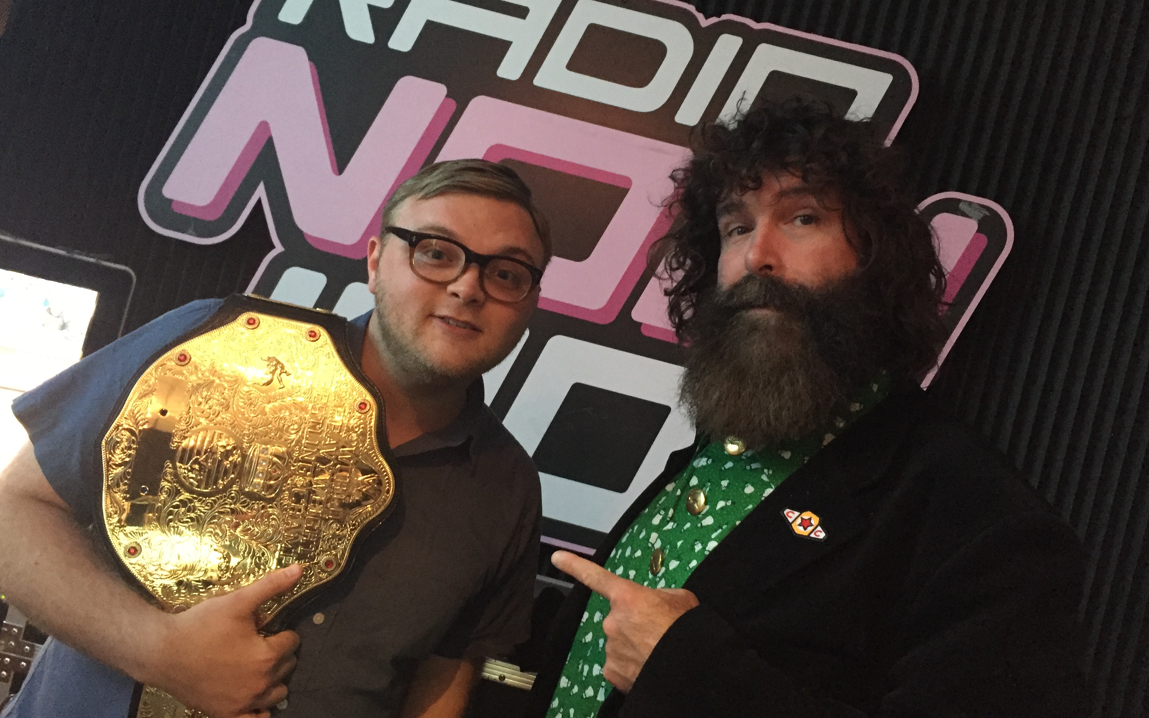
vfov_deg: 40.6
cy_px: 347
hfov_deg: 61.2
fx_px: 971
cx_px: 574
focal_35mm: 31
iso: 400
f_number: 2.2
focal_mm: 4.15
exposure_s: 1/15
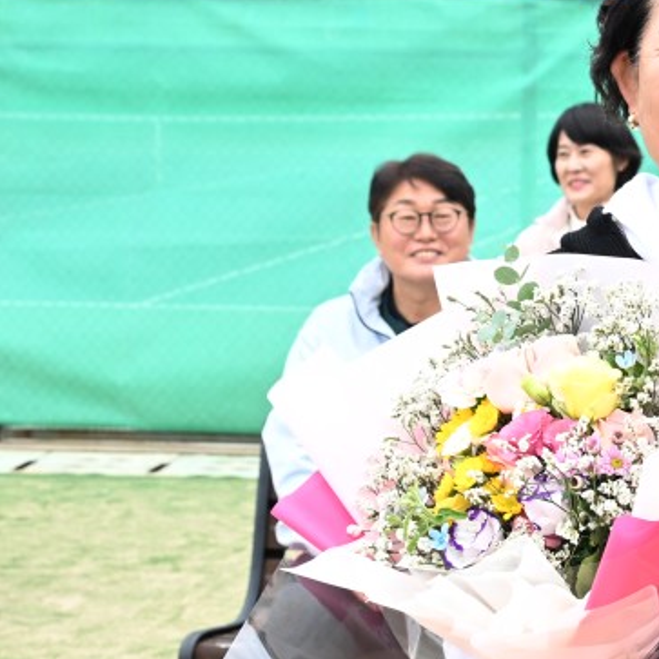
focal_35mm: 90
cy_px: 261
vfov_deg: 19.3
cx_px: 986
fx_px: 1938
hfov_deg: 17.4
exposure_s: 1/320
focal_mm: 30
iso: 1000
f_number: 6.3
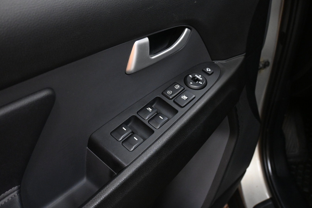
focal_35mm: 36
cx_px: 156
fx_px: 312
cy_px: 104
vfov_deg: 36.9
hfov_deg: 53.1
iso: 4000
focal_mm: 24
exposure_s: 1/100
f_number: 5
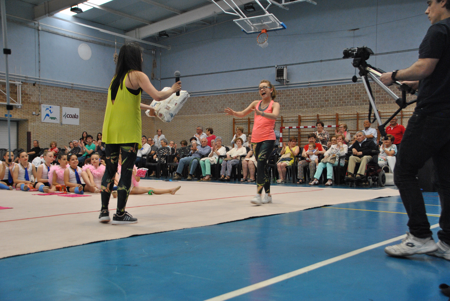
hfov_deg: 44.9
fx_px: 544
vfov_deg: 30.9
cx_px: 225
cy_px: 150
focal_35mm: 44
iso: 800
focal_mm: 29
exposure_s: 1/100
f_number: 5
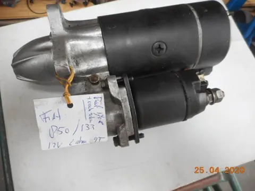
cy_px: 96
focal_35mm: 25
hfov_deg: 69.4
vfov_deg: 54.9
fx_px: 184
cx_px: 128
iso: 140
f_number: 3.7
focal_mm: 4.5
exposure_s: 1/30
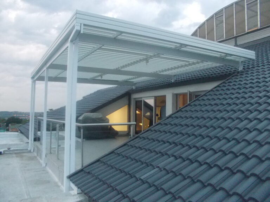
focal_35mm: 29
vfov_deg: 48.2
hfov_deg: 61.7
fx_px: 226
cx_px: 135
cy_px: 101
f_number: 3.3
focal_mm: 4.1
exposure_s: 1/25
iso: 400
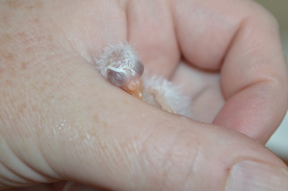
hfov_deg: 24.6
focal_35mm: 82
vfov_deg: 16.5
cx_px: 144
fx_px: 659
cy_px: 96
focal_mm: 55
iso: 560
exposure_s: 1/30
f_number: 5.6
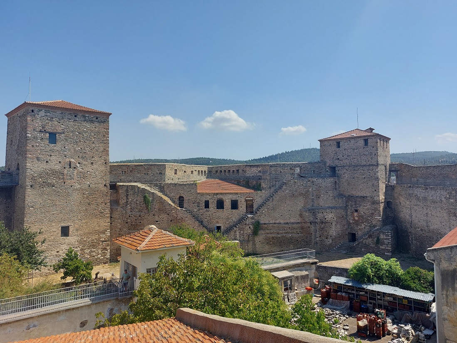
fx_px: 317
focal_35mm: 24
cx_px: 228
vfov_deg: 56.8
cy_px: 172
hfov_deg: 71.6
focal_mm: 5.23
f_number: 1.8
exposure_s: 1/1456
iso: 25
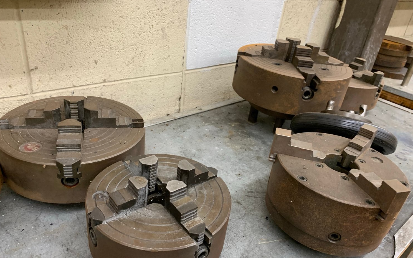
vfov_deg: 44.5
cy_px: 140
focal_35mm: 28
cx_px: 206
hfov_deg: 66.5
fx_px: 315
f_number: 1.8
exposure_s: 1/60
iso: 200
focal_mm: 4.25
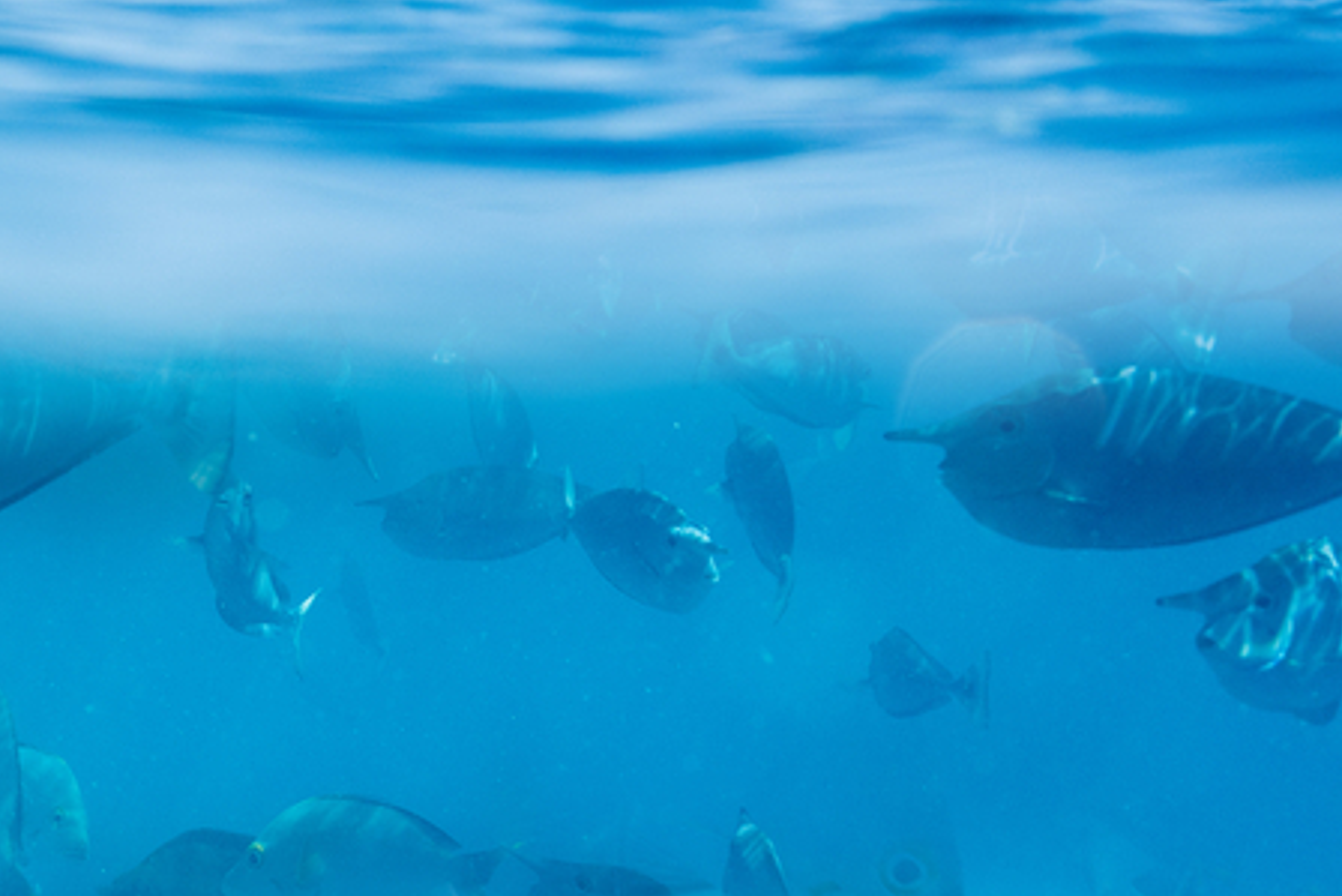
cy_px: 554
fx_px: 4997
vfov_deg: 10.2
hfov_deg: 14.6
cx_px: -452
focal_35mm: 134
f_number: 9
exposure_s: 1/1250
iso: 640
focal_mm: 50
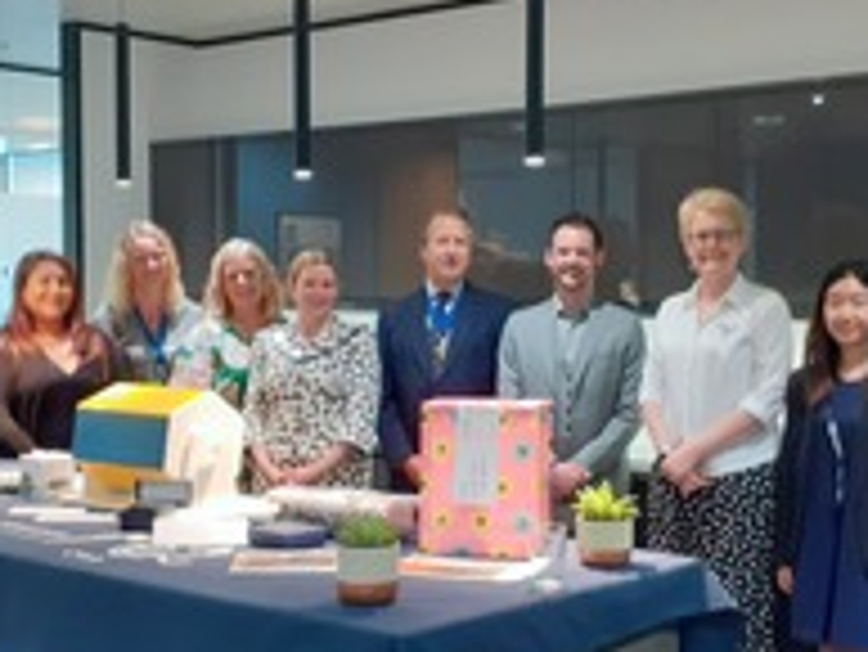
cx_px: 481
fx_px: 1405
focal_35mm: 56
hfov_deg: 34.3
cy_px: 355
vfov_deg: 26.1
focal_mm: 3.6
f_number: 1.9
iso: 320
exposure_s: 1/25
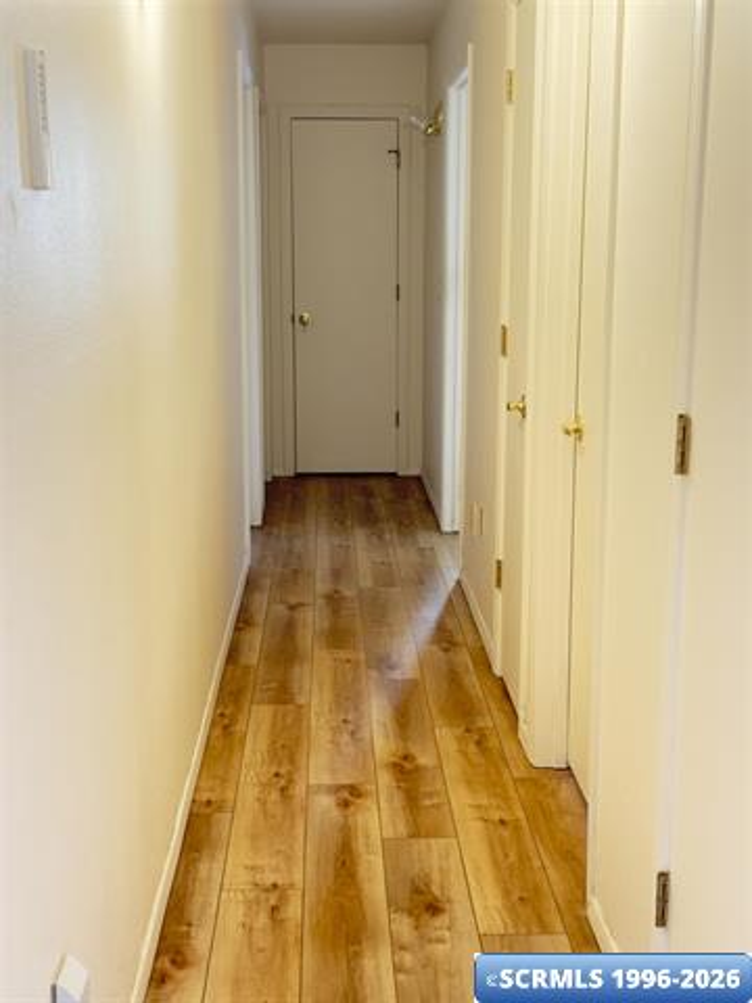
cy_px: 502
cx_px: 376
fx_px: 1390
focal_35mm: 48
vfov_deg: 39.7
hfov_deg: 30.3
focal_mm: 6.76
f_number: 1.78
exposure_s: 1/40
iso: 500
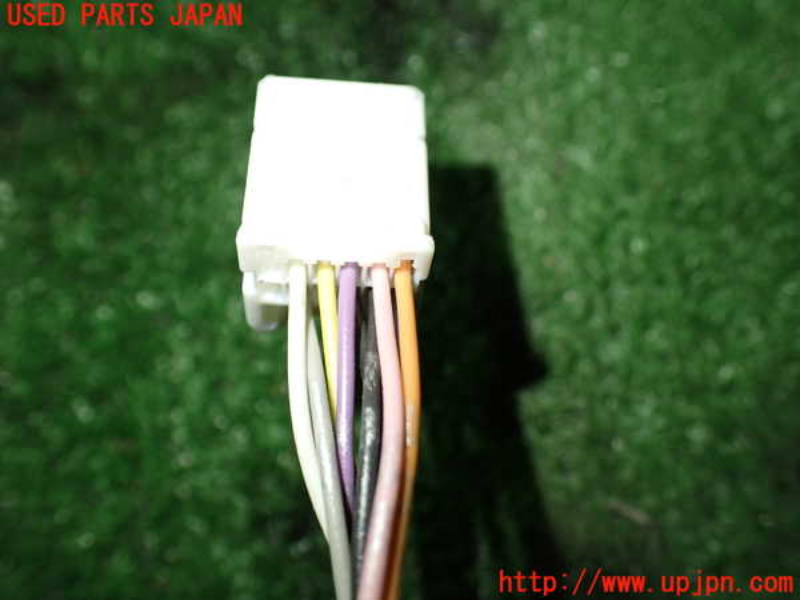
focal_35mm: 30
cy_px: 300
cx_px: 400
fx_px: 693
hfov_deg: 60.0
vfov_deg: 46.8
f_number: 2.3
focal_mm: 5.4
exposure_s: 1/125
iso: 320
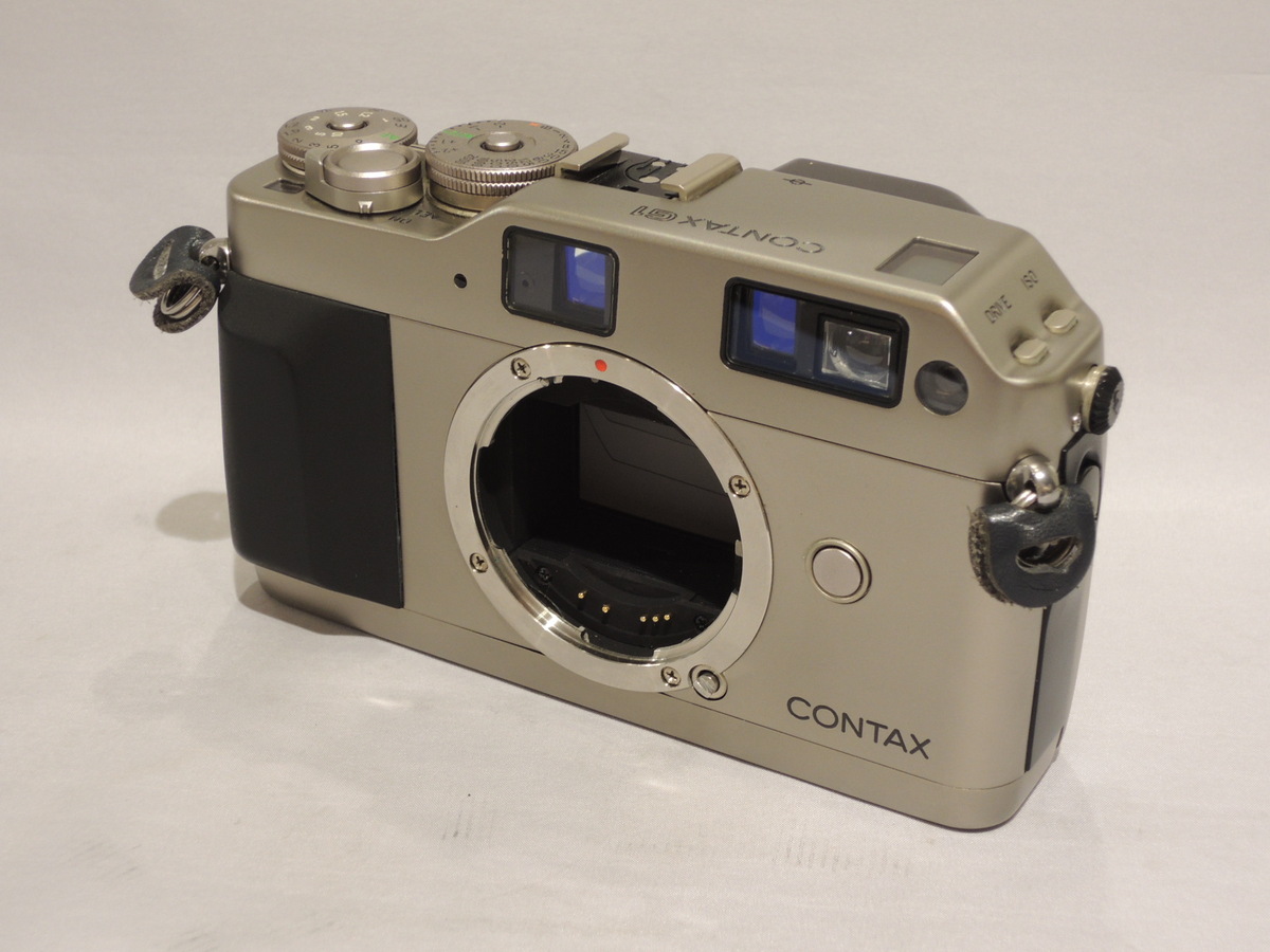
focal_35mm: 62
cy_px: 476
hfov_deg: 31.2
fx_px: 2275
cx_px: 635
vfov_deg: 23.7
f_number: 4.2
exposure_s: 1/60
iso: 220
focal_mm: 11.1
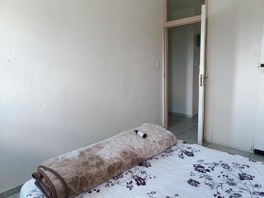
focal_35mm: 25
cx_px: 132
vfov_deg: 54.9
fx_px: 191
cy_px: 99
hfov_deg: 69.4
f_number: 1.7
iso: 250
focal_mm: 4.7
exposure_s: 1/50
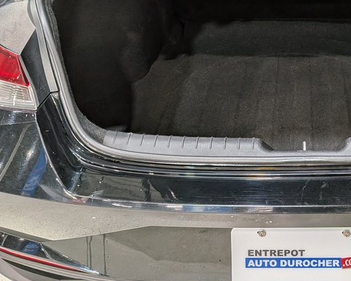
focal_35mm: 51
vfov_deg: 29.0
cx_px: 304
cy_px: 54
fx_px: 530
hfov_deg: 34.9
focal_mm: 4.53
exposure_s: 1/202
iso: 34
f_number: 1.7
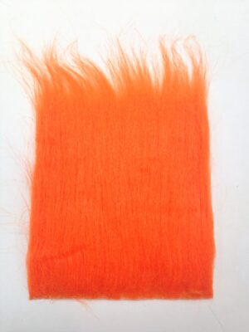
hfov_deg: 42.9
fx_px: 317
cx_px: 124
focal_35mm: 33
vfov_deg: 55.4
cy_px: 166
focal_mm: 4.12
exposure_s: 1/20
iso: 64
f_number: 2.4
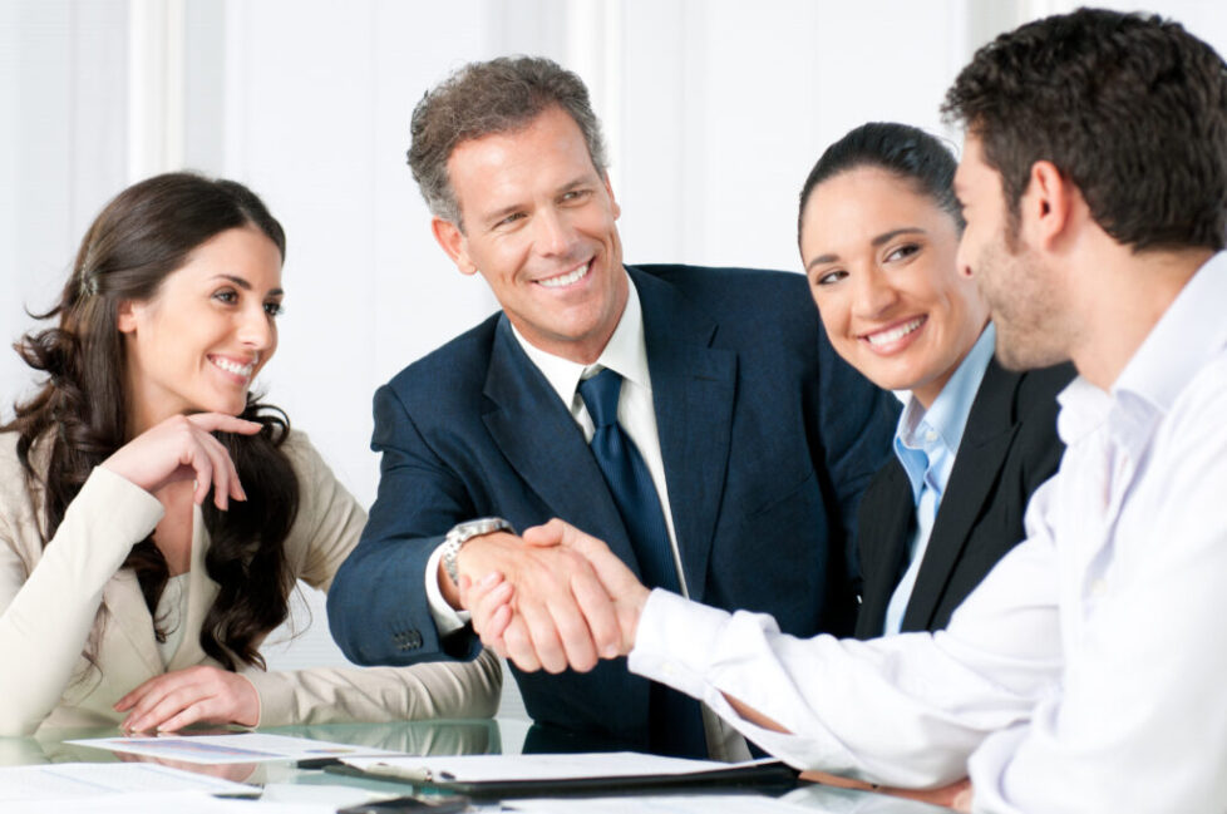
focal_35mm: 105
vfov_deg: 13.0
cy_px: 407
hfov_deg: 19.5
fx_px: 3573
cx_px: 614
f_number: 3.2
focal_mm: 70
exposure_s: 1/125
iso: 200
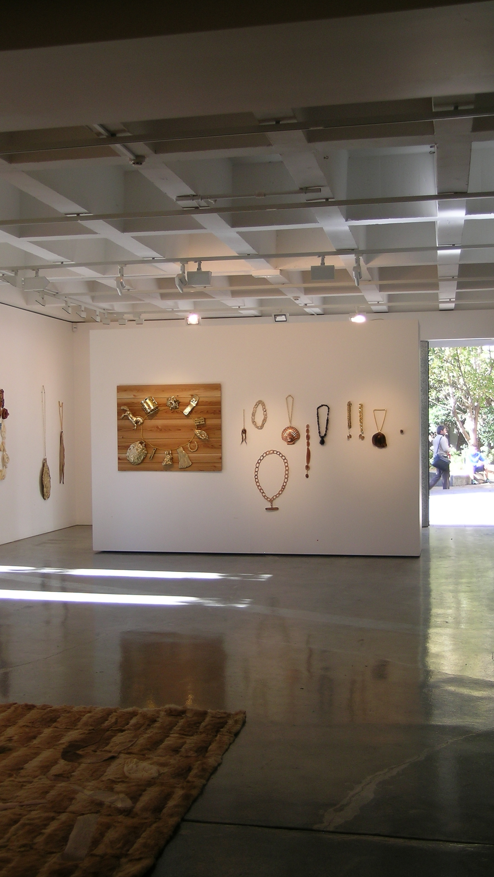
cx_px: 229
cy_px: 439
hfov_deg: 27.7
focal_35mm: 43
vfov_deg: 47.4
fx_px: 1001
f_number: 3.1
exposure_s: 1/40
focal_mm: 8
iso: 50
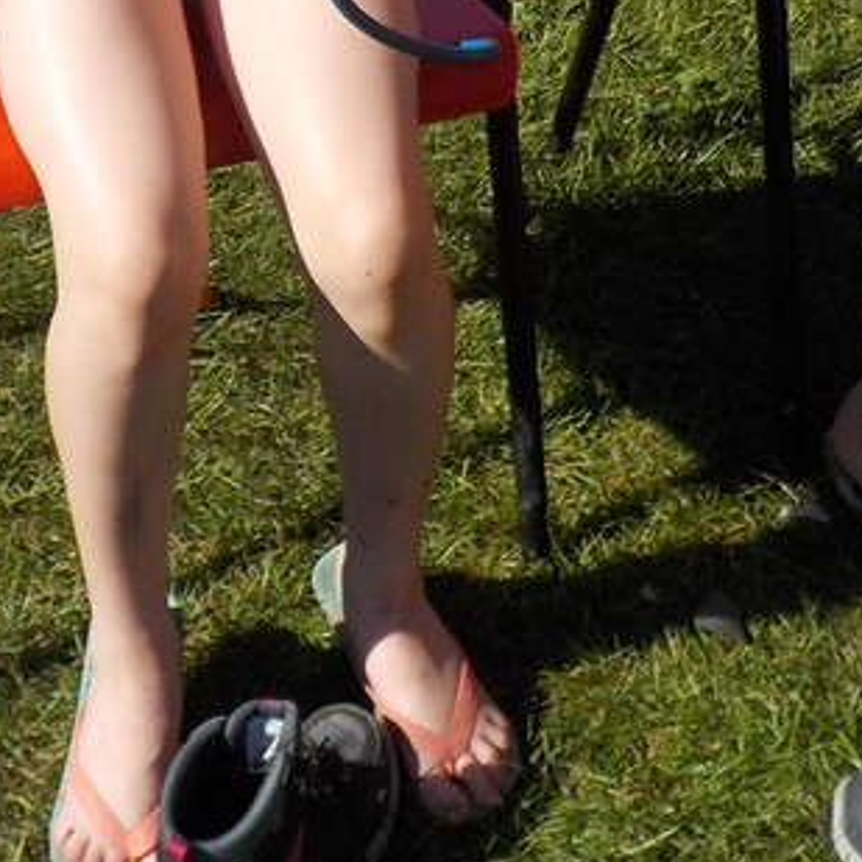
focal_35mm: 88
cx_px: 321
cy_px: -192
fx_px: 2479
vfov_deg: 18.6
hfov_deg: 19.7
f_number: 3.3
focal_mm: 4.1
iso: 125
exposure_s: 1/1250
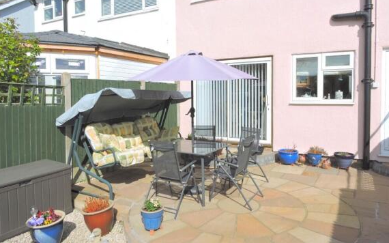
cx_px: 196
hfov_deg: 70.4
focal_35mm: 26
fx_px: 276
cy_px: 108
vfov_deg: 47.5
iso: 100
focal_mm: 4.3
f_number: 4.2
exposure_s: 1/1250
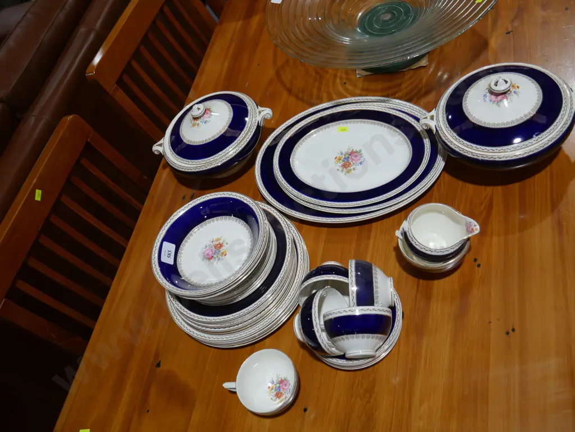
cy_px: 216
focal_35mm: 34
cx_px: 288
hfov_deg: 53.9
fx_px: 565
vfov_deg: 41.8
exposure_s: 1/100
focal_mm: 17
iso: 200
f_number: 4
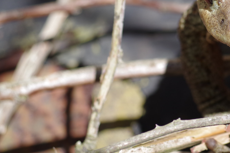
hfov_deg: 3.3
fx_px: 3942
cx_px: 232
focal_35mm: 617
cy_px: 29
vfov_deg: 2.2
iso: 200
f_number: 7.1
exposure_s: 1/250
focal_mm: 200
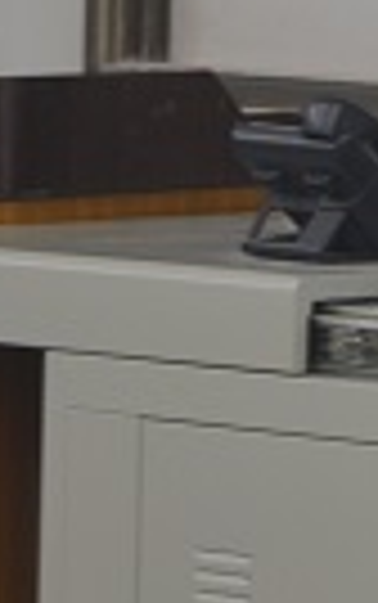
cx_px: 1102
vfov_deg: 5.6
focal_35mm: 375
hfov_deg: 3.4
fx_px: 6172
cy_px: -194
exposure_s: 1/15
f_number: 5.6
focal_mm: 55
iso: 500
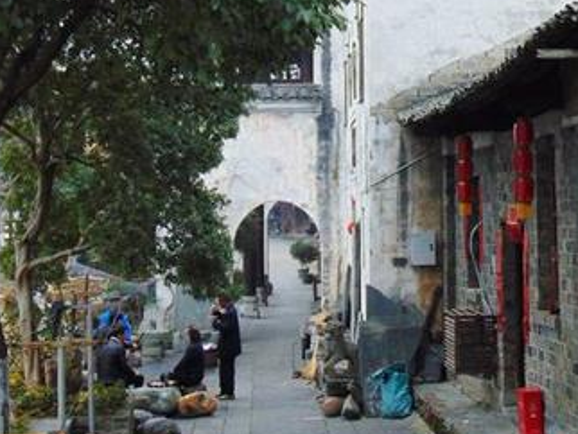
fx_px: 1454
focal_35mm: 87
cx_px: 439
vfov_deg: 16.9
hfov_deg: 22.3
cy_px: 111
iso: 80
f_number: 3.3
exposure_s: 1/50
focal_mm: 6.9
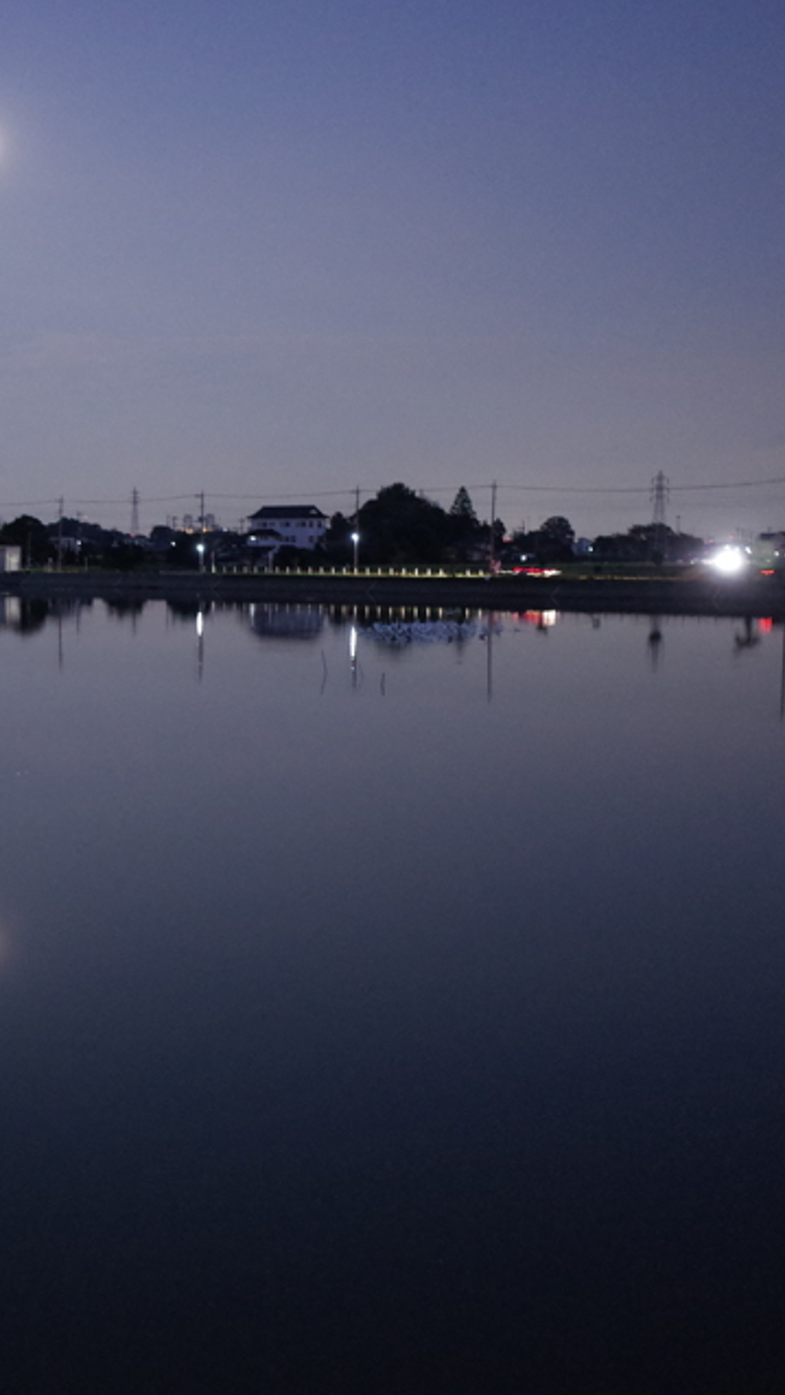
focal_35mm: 47
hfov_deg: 24.1
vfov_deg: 43.7
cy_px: 711
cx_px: -33
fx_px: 1739
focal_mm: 18.3
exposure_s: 1/4
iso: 1600
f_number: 2.8
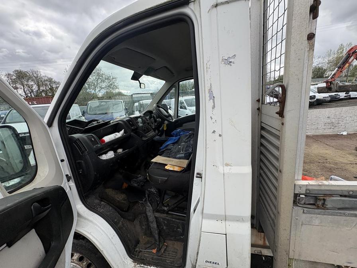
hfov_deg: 102.1
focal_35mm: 14
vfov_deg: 85.7
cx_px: 178
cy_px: 134
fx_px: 144
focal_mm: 2.22
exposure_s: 1/501
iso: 40
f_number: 2.2
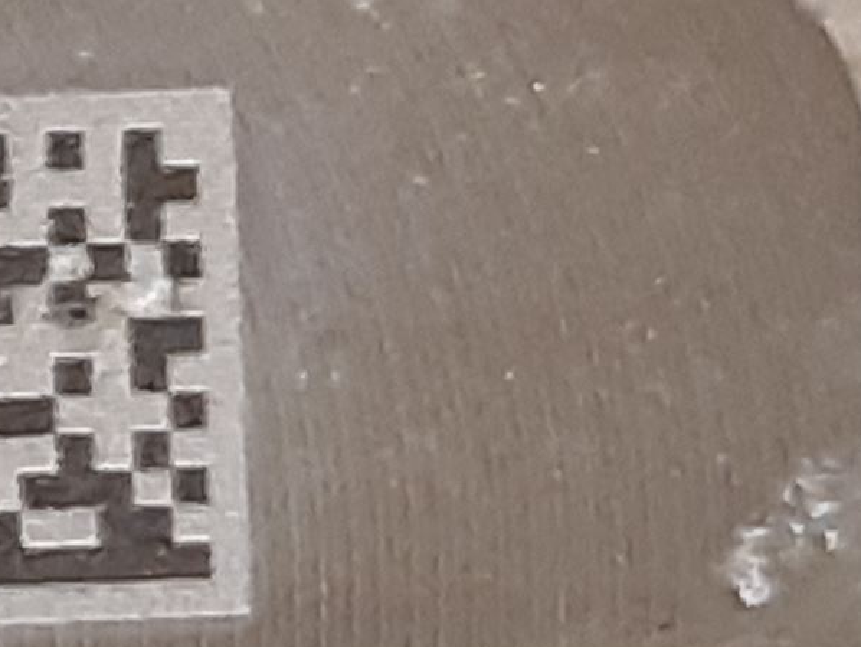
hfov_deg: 19.2
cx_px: -432
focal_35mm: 89
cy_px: 458
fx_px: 2215
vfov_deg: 16.5
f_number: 1.7
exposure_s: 1/25
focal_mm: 3.93
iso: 250
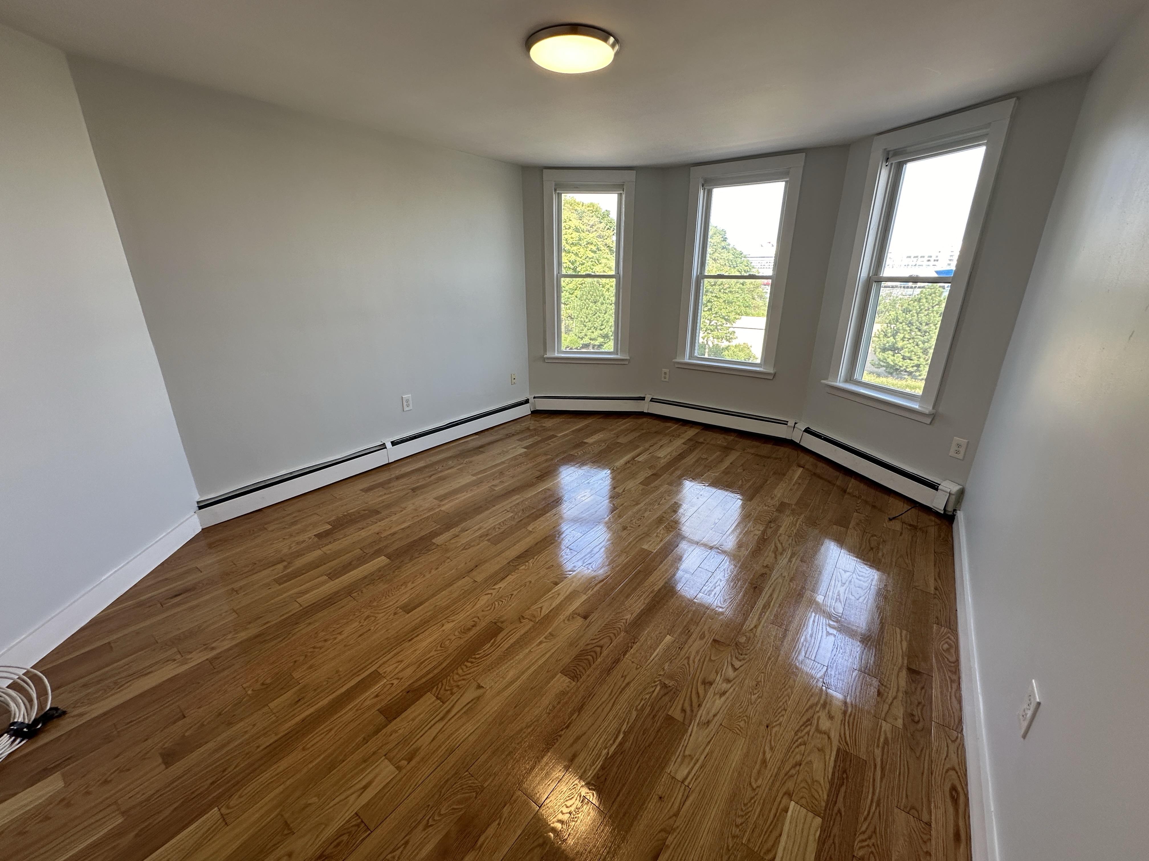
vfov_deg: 85.7
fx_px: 465
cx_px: 574
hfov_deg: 102.1
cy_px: 430
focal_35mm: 14
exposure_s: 1/120
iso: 64
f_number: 2.2
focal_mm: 2.22
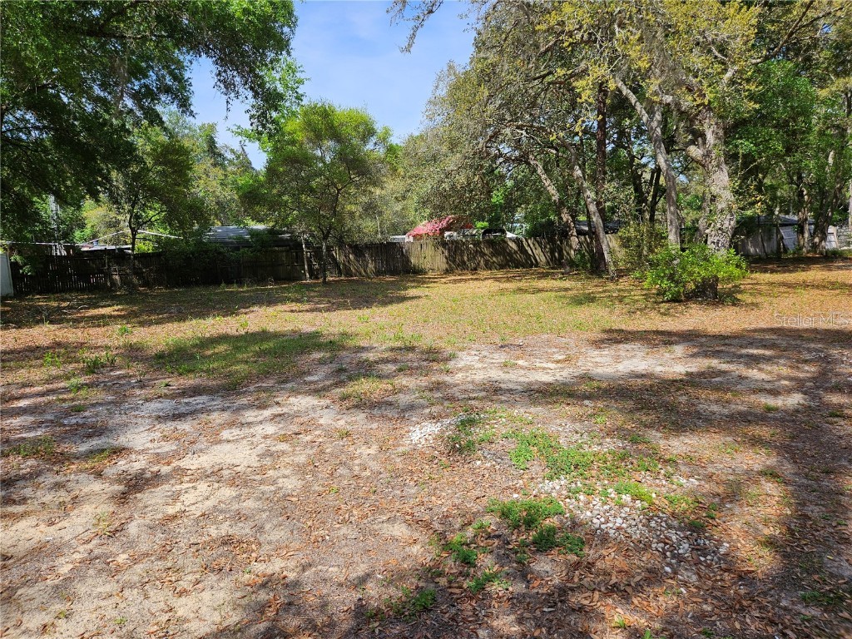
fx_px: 566
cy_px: 320
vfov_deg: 58.9
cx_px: 426
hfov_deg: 73.9
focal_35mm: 23
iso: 25
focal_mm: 5.4
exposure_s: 1/1384
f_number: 1.8
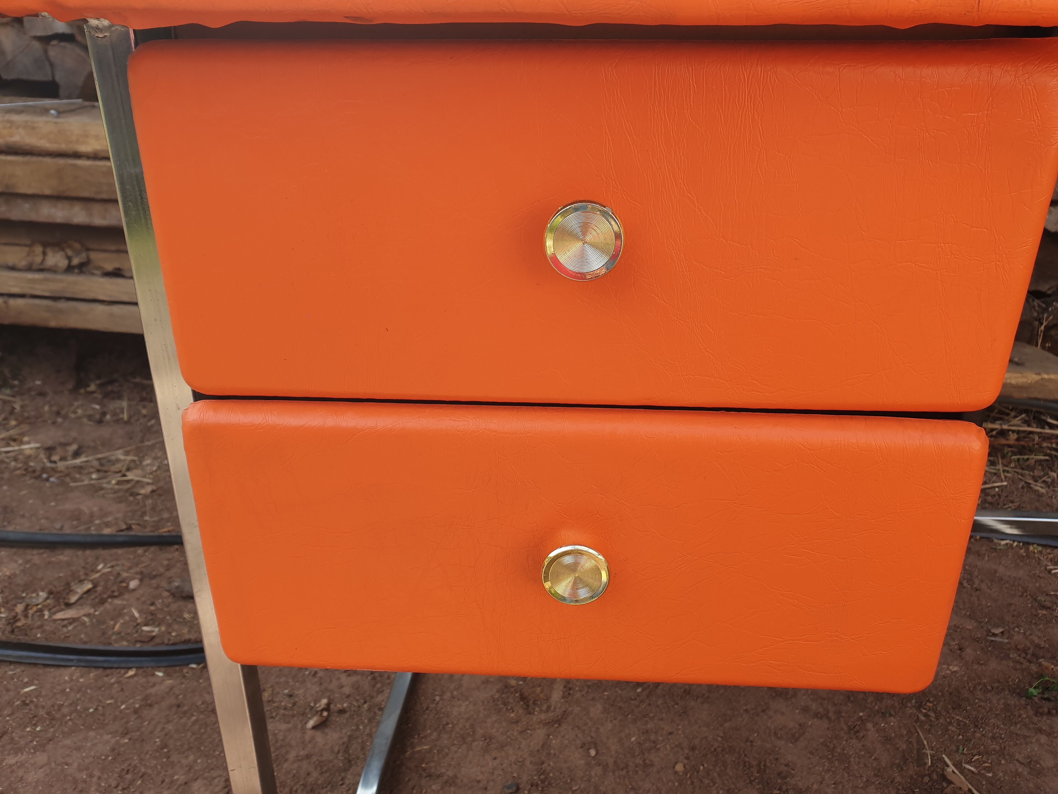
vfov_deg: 53.1
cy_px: 397
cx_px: 529
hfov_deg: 67.3
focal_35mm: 26
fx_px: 795
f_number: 2.4
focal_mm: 4.3
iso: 50
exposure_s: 1/399
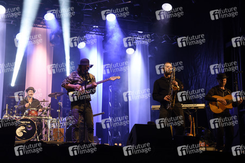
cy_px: 82
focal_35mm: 65
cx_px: 122
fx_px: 442
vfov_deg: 20.9
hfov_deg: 31.0
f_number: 6.3
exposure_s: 1/100
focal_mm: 65
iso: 1250
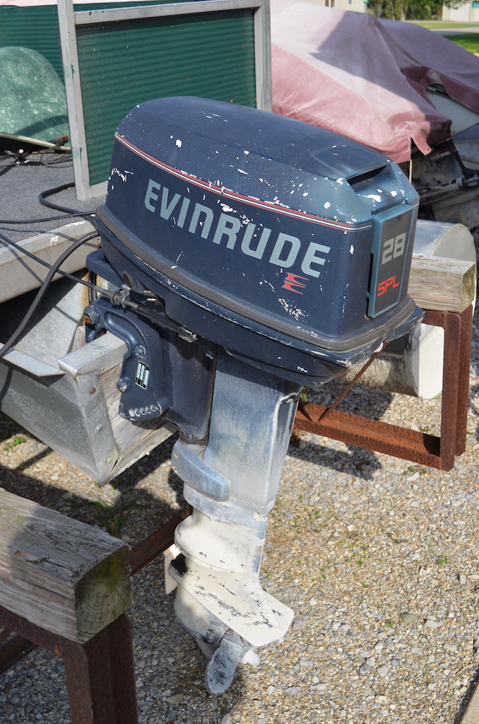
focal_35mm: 42
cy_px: 362
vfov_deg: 46.5
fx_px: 842
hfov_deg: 31.7
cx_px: 240
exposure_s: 1/250
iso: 100
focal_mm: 28
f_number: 8
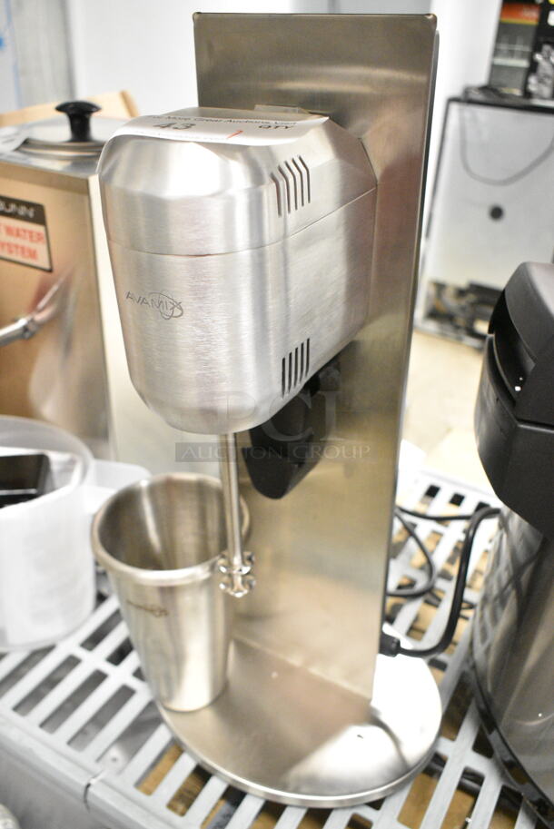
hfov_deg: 41.8
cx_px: 277
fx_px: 726
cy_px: 414
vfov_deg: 59.5
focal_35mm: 32
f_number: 5
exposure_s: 1/100
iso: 6400
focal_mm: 21
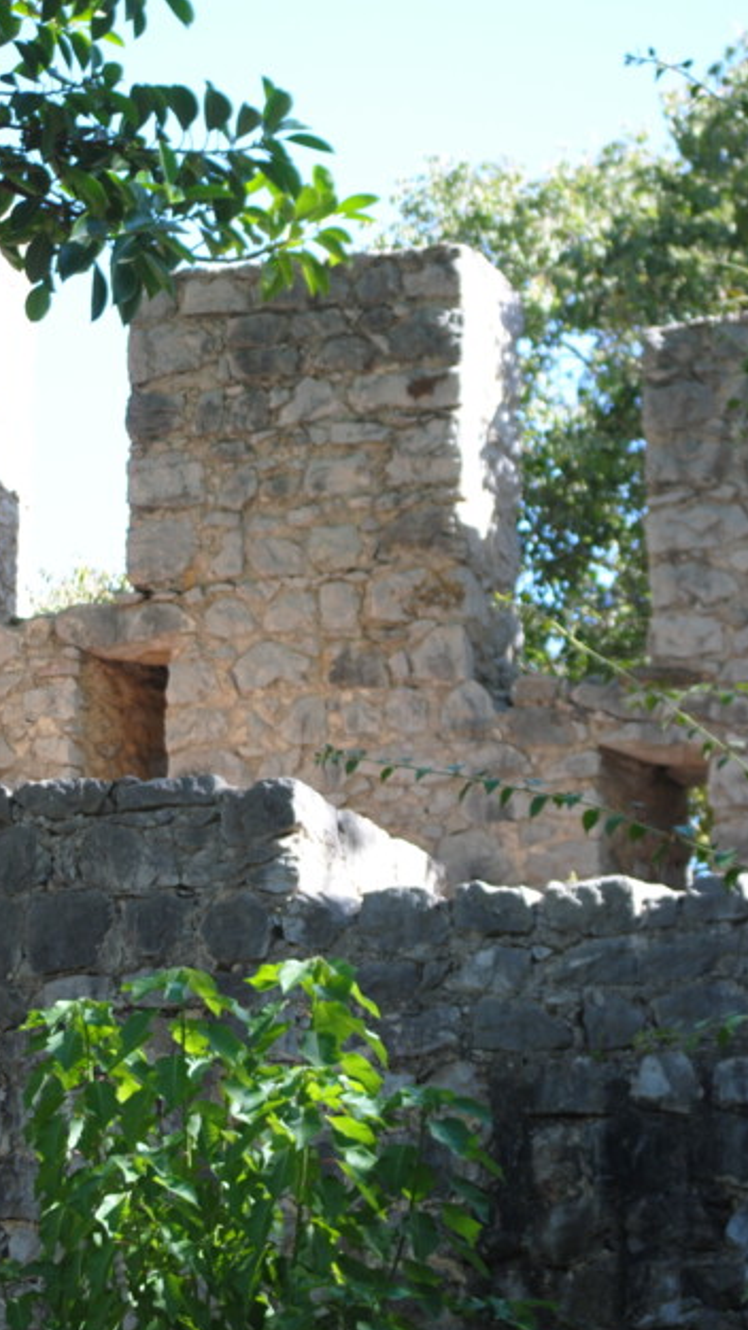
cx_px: 210
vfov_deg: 16.2
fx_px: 4684
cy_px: 679
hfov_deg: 9.1
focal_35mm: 133
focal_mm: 55
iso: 200
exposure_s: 1/250
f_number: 4
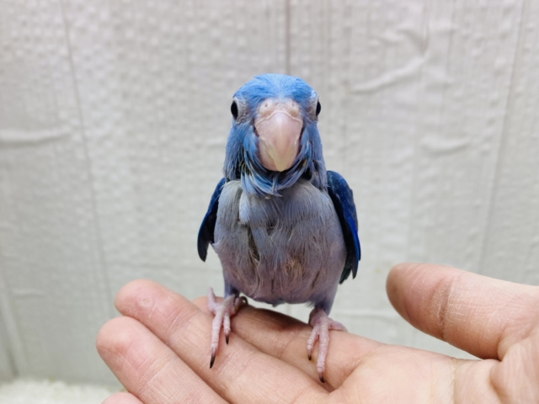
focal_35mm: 25
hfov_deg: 69.4
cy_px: 202
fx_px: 389
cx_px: 270
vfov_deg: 54.9
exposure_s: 1/100
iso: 100
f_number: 1.8
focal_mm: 4.25
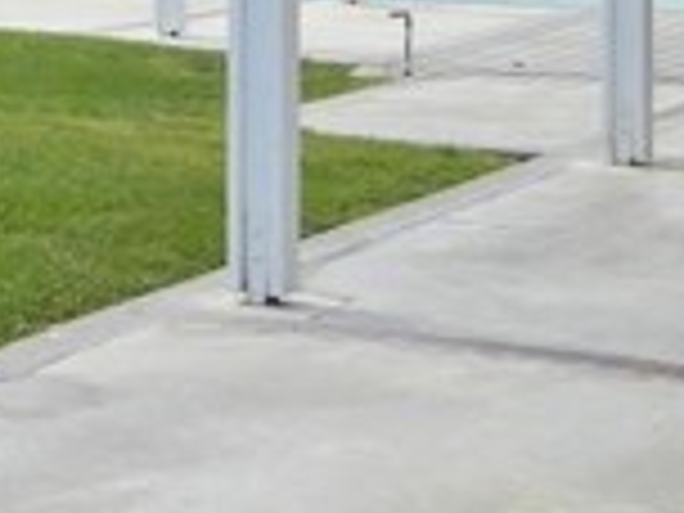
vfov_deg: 11.5
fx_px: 2490
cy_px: -158
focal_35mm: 126
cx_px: -320
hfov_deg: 14.6
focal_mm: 5.4
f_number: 3.5
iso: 160
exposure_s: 1/670
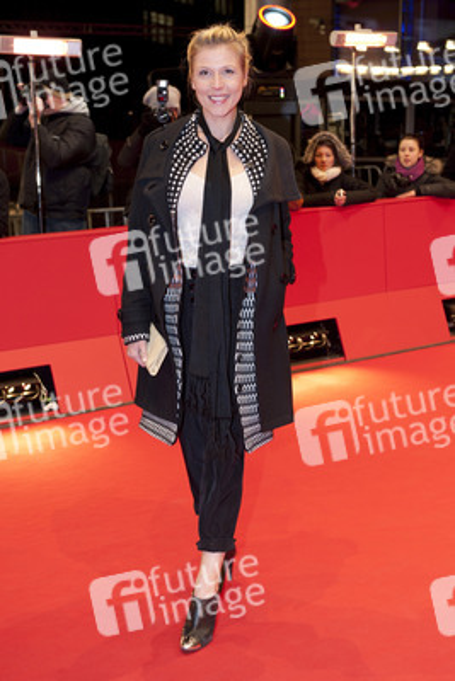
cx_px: 228
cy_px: 340
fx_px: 1042
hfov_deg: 24.6
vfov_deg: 36.2
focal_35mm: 55
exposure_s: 1/200
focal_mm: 55
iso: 1000
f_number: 4.5
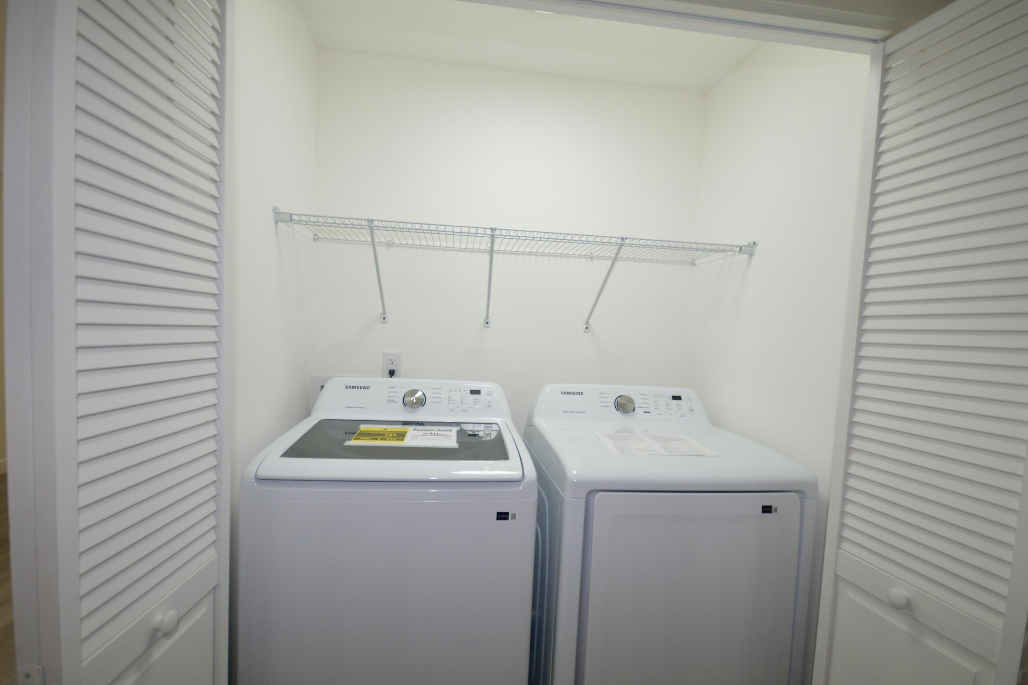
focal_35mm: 16
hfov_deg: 96.7
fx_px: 457
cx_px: 520
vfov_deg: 73.7
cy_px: 360
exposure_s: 1/80
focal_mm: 10
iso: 360
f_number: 4.5
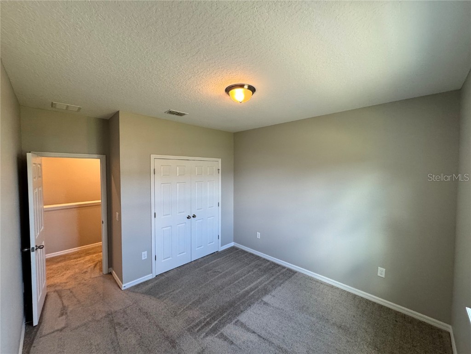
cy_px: 177
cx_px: 236
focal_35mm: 14
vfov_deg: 85.7
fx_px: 190
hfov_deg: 102.1
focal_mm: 2.22
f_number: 2.2
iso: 250
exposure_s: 1/120
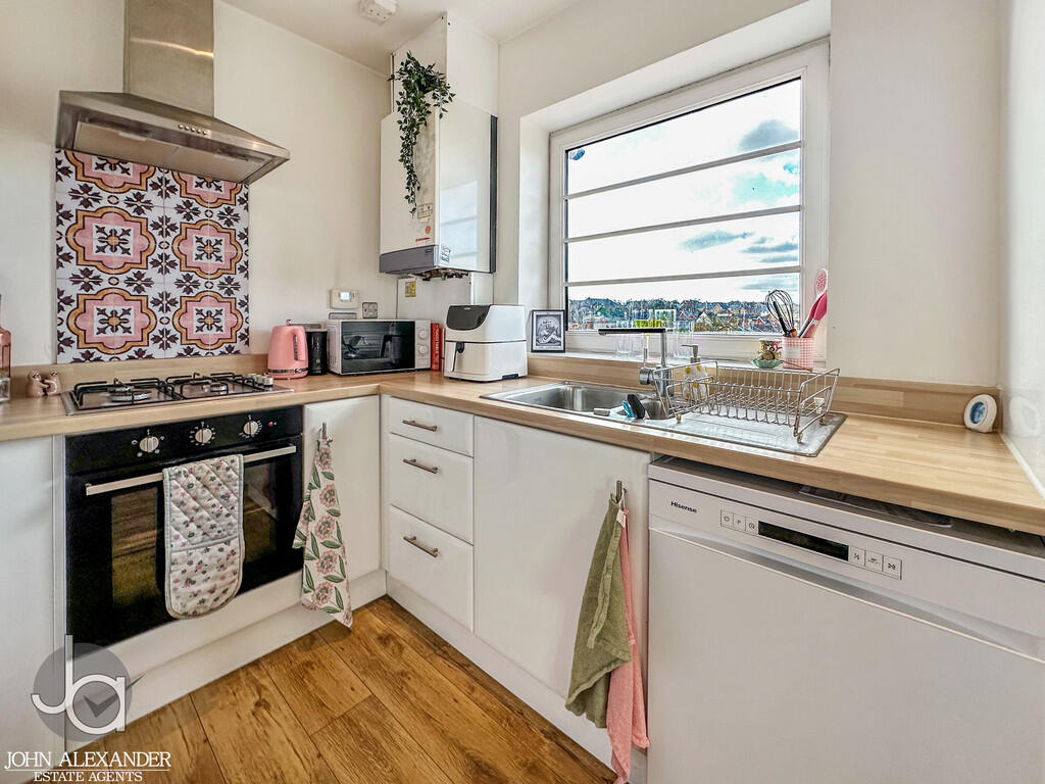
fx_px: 423
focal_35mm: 14
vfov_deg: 85.7
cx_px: 522
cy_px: 392
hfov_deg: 102.1
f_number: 2.2
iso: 40
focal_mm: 2.22
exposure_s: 1/150
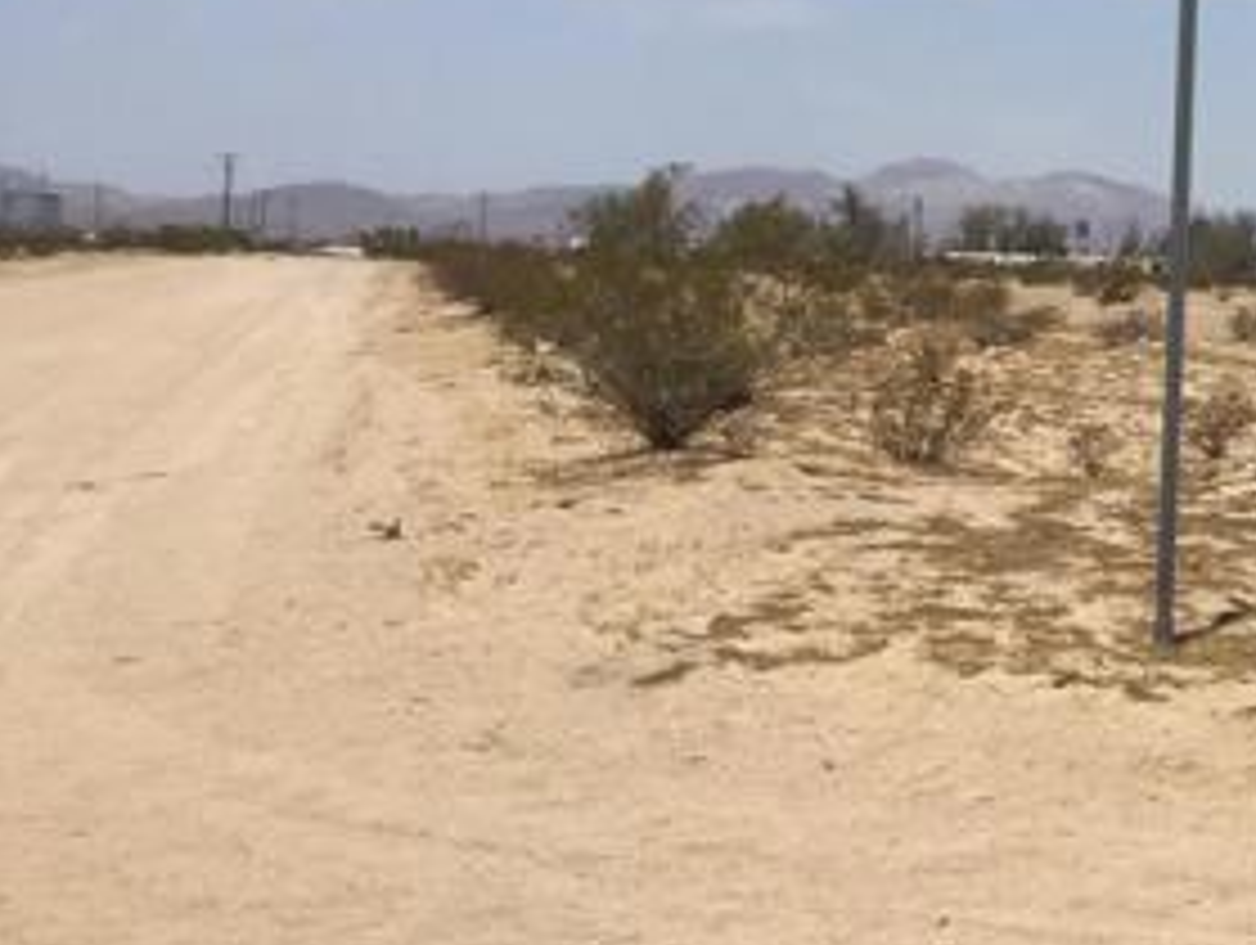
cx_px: 1427
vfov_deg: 20.7
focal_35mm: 71
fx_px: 2579
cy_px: 297
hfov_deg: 25.2
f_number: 2.4
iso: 25
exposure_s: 1/3401
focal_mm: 3.3
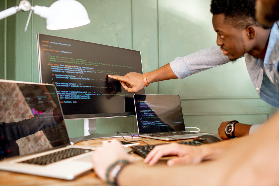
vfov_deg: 37.9
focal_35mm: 35
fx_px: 271
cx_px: 140
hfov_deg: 54.4
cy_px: 93
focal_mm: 35
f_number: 2.2
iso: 400
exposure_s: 1/160
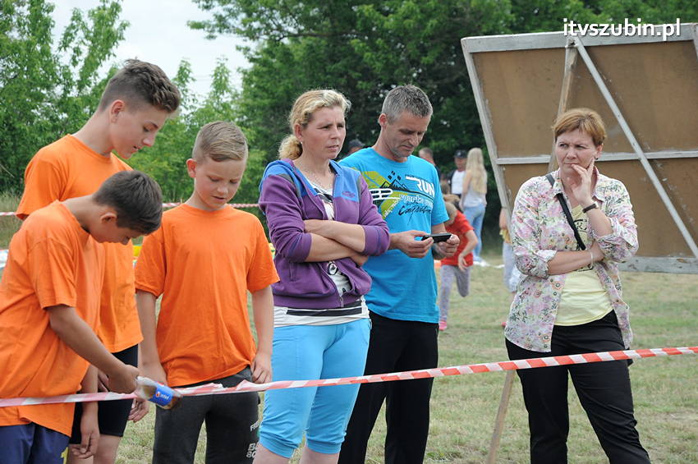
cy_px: 232
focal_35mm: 147
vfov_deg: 9.3
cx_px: 349
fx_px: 2847
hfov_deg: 14.0
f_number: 8
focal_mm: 98
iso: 800
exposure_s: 1/1000
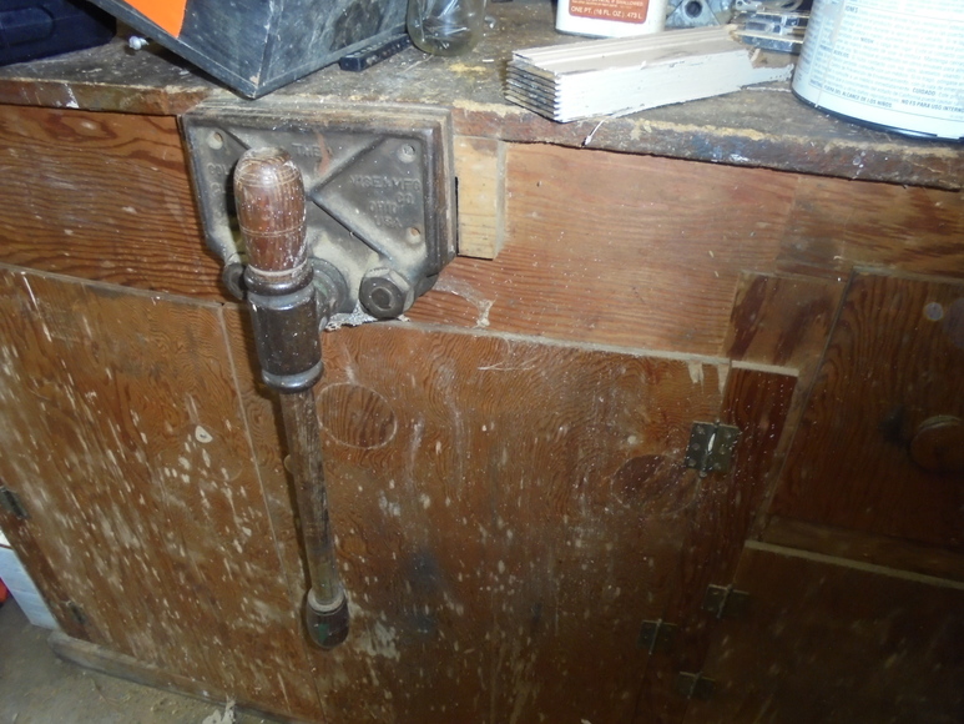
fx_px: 724
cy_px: 362
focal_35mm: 26
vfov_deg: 53.1
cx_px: 482
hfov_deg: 67.3
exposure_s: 1/30
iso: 320
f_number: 3.5
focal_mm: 4.6
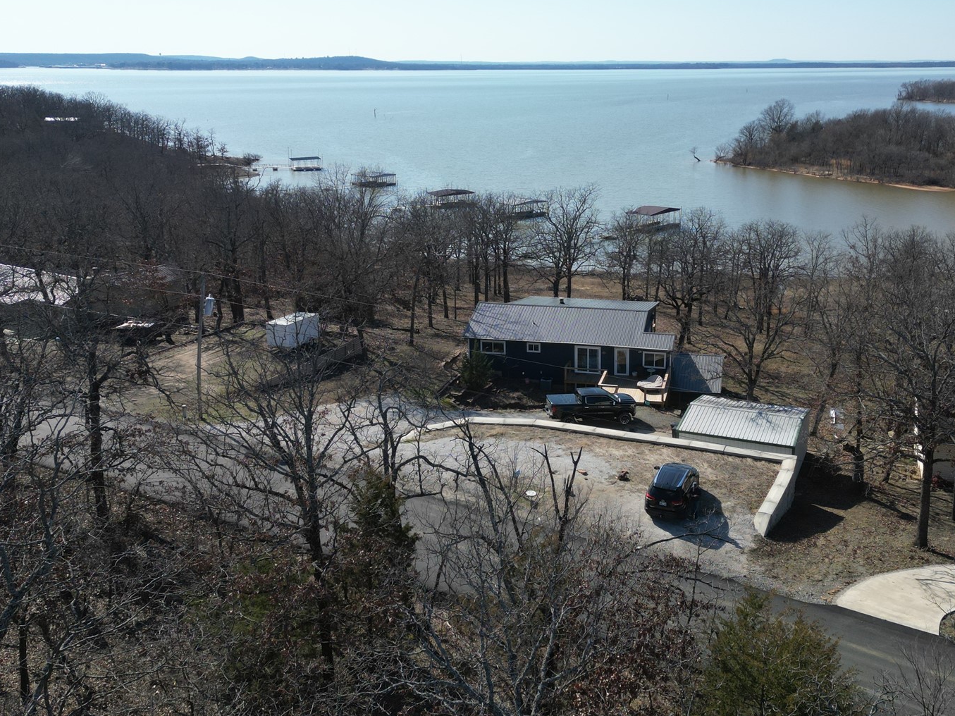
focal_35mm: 34
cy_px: 321
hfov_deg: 53.7
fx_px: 938
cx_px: 560
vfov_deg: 41.7
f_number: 1.7
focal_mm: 6.72
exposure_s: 1/3000
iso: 100
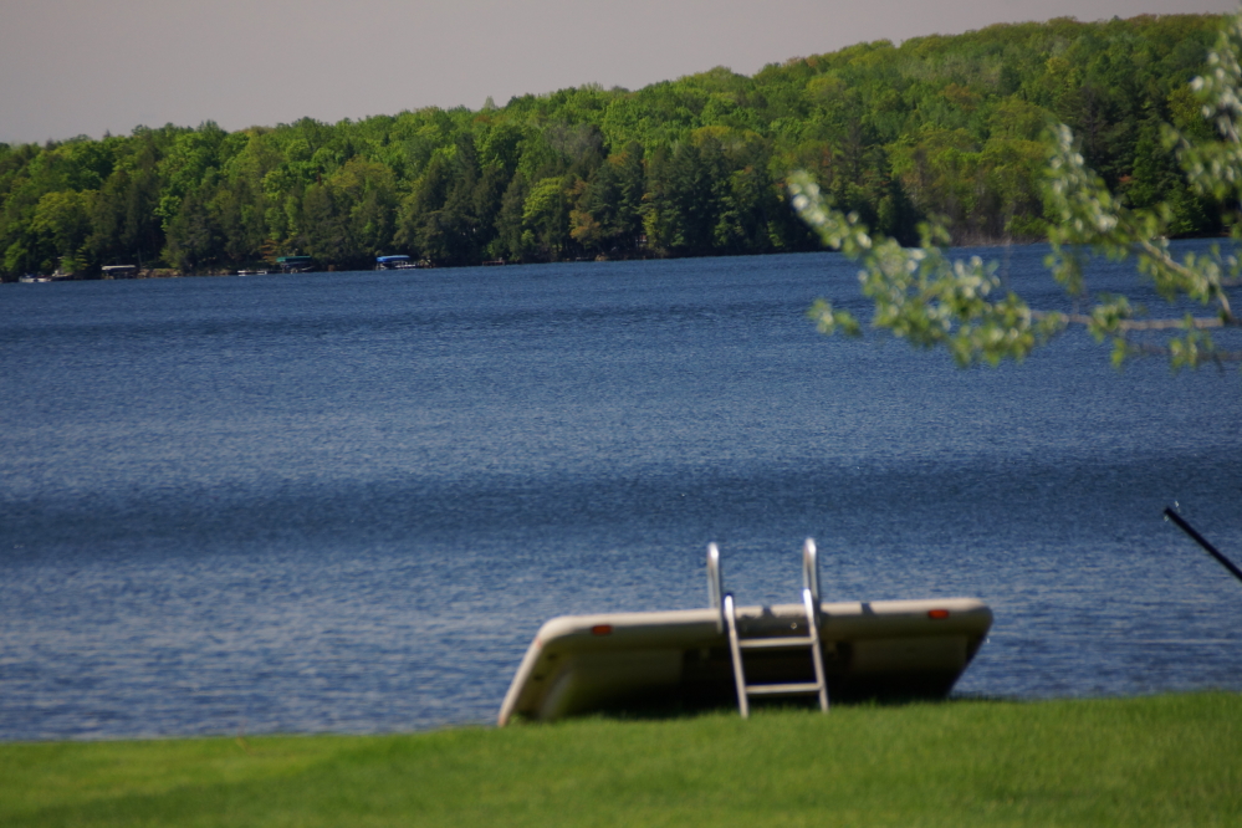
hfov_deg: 5.5
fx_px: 12936
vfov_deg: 3.7
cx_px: 621
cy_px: 414
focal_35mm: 375
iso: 250
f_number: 6.3
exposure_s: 1/400
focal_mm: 250
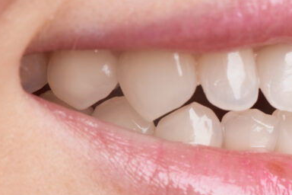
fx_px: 2271
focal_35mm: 280
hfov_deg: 7.3
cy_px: 80
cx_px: 348
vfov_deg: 4.9
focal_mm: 105
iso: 160
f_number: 22
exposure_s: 1/200
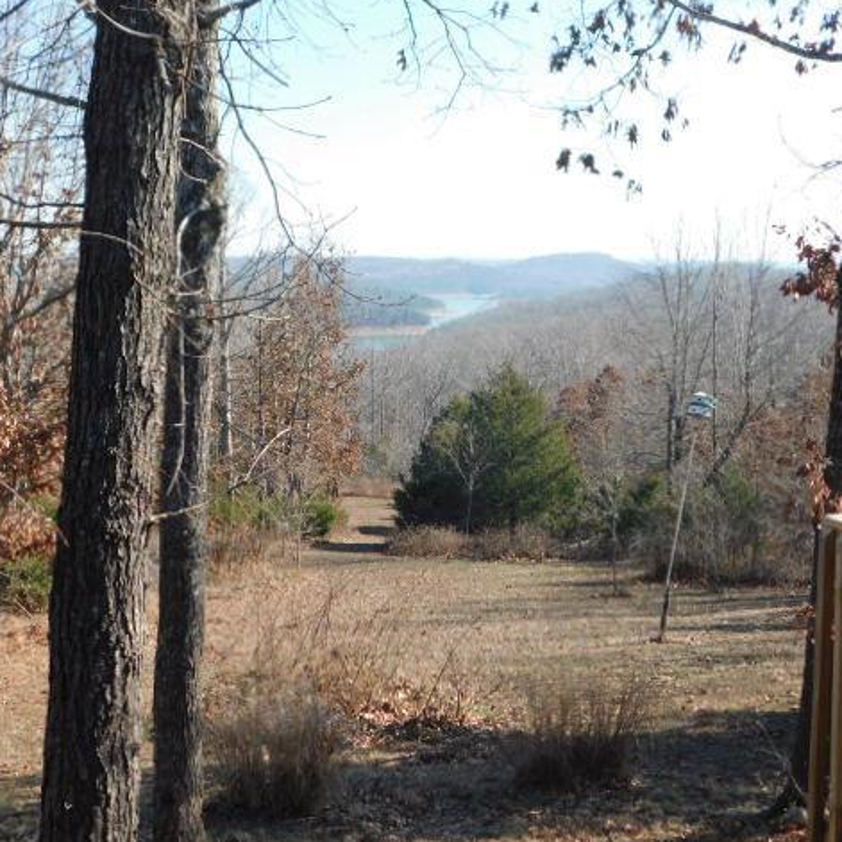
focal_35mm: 48
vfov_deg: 35.4
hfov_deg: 35.4
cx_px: 415
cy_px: 418
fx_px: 1321
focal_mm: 7.1
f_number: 3.6
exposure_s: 1/500
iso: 125
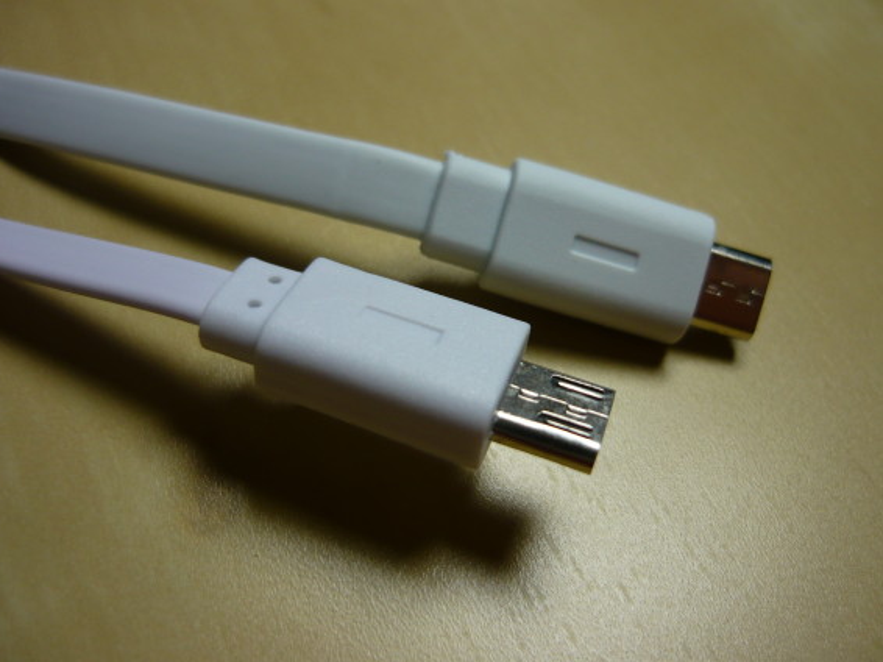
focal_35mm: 35
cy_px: 314
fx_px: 892
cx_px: 443
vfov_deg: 40.7
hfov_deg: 52.6
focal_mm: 5.5
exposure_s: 1/320
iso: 100
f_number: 2.8
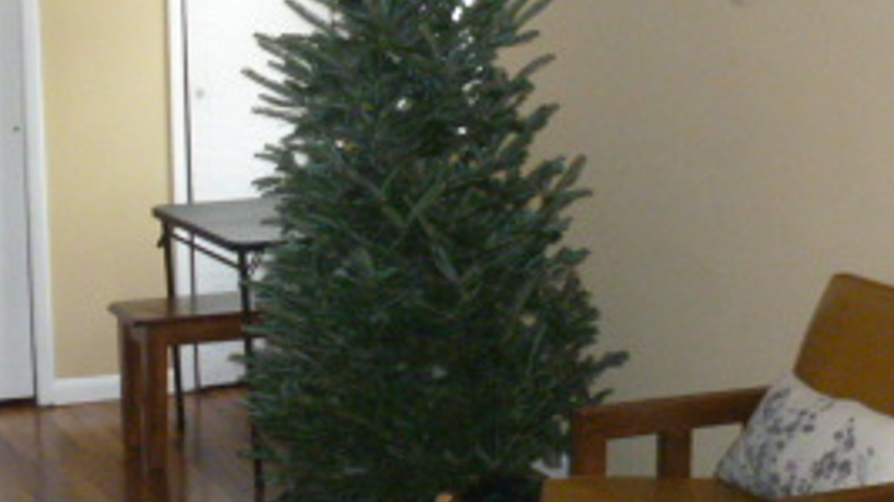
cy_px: 228
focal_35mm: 73
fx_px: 1730
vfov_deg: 16.5
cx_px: 218
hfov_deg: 28.5
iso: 640
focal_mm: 5
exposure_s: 1/60
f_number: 3.3
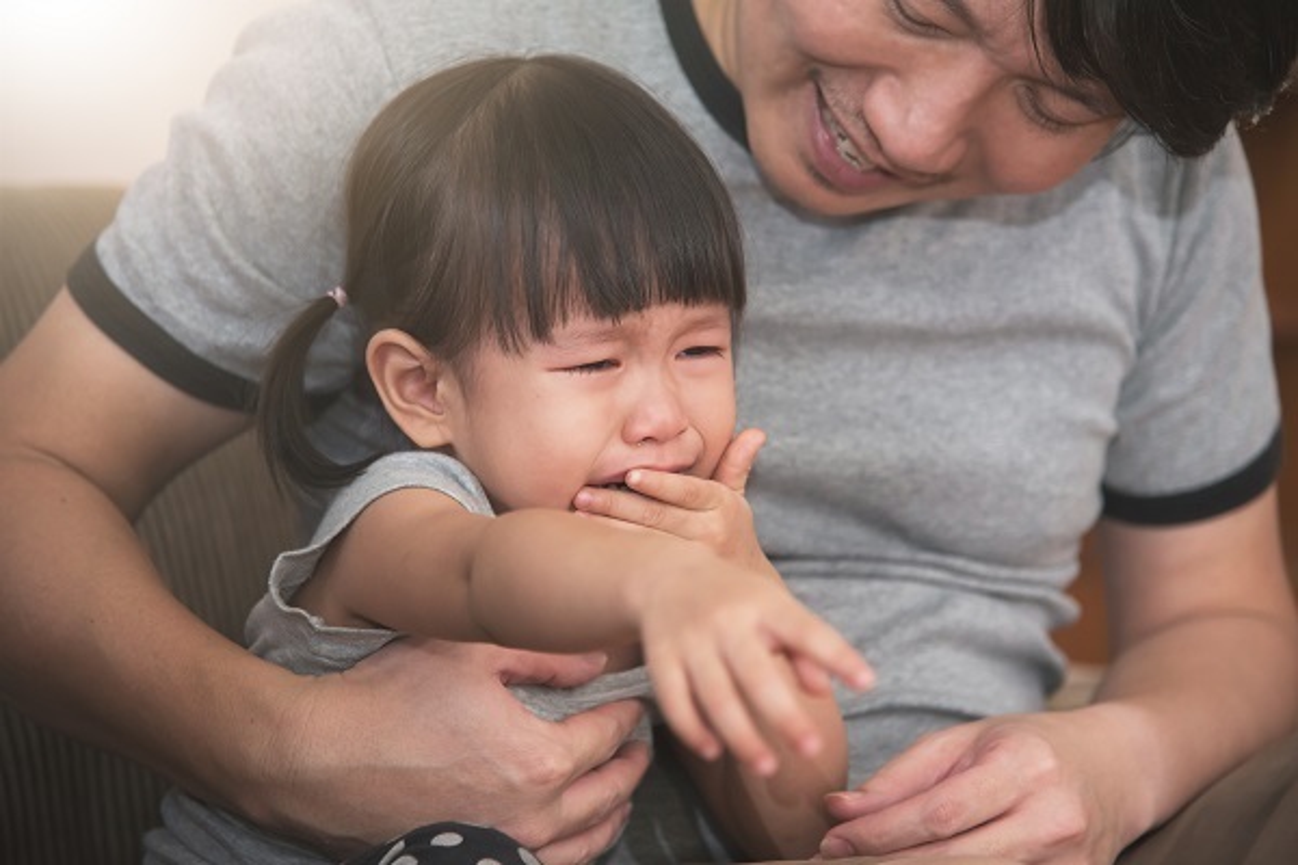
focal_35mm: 120
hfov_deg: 17.1
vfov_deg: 11.4
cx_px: 649
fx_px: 4326
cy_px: 432
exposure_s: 1/200
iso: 1600
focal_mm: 120
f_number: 4
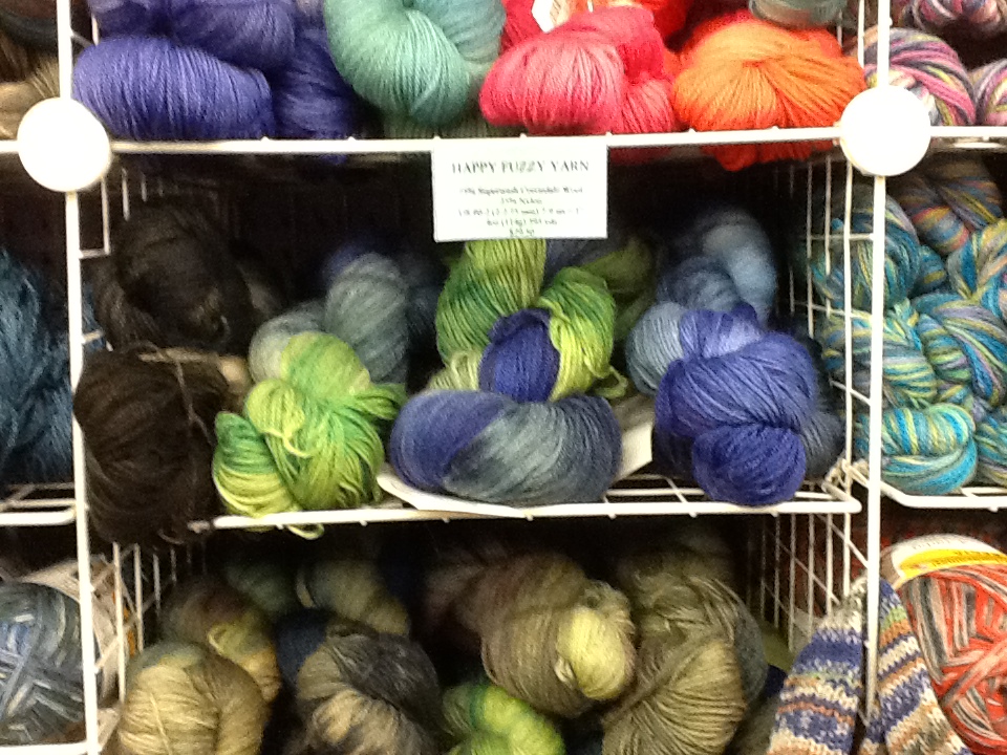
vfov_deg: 32.9
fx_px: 1280
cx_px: 504
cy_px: 378
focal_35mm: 44
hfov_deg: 42.9
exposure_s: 1/30
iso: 200
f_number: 2.4
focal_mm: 2.03
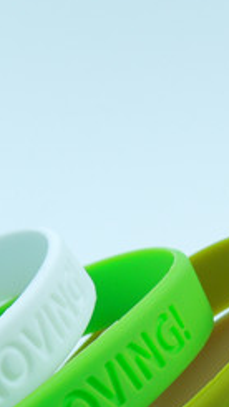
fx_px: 1190
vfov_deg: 18.6
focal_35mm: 110
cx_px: 197
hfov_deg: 10.9
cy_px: 472
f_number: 3.6
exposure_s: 1/80
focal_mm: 5.6
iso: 100
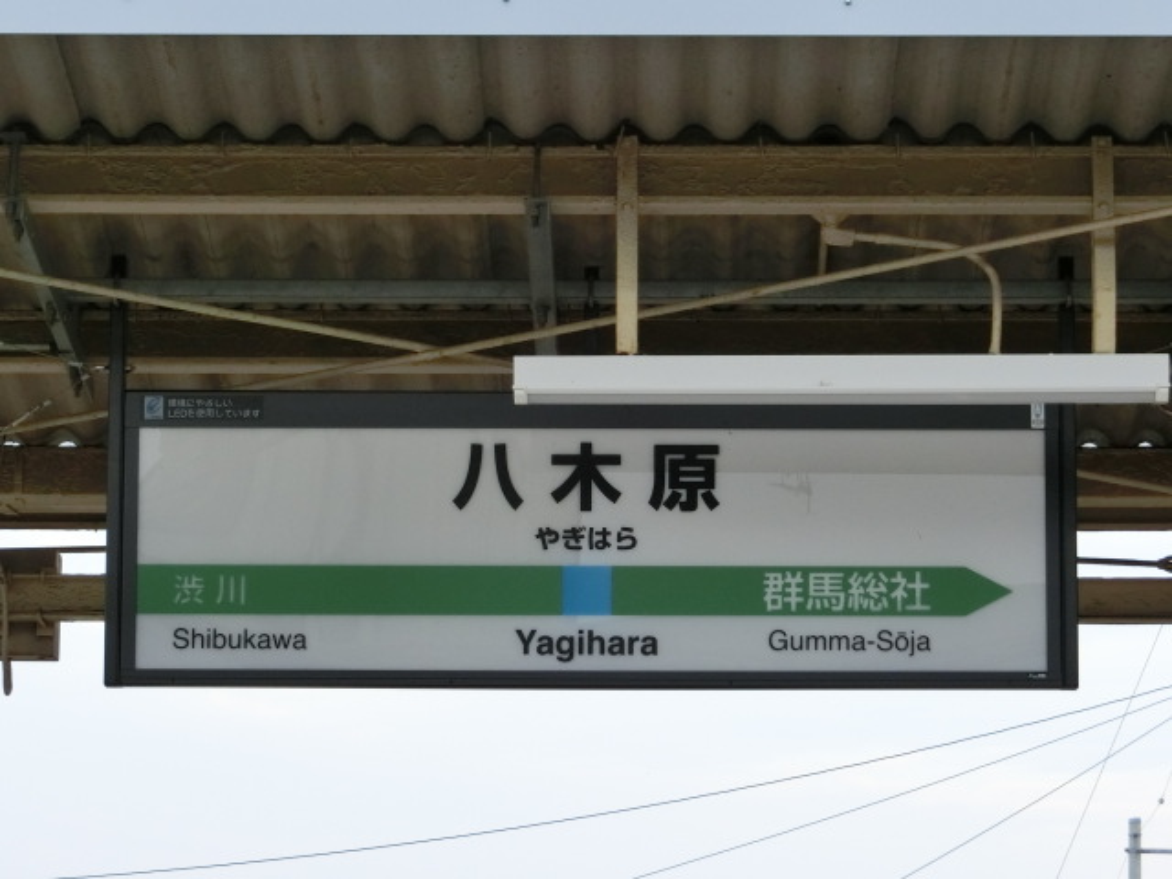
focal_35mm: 143
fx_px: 4842
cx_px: 586
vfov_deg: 10.4
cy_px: 440
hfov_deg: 13.8
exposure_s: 1/160
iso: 320
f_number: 5.8
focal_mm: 25.5
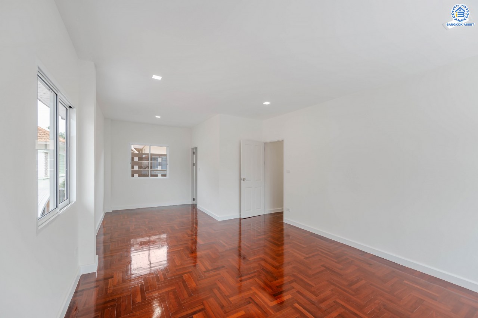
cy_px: 159
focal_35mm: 15
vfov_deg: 77.3
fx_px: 199
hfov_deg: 100.4
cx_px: 239
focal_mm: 15
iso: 100
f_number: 4
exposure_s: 1/1600
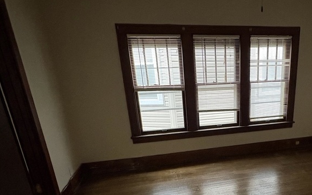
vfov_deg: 42.9
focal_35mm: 28
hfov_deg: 63.9
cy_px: 151
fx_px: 238
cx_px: 219
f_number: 2.2
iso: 640
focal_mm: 2.22
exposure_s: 1/60
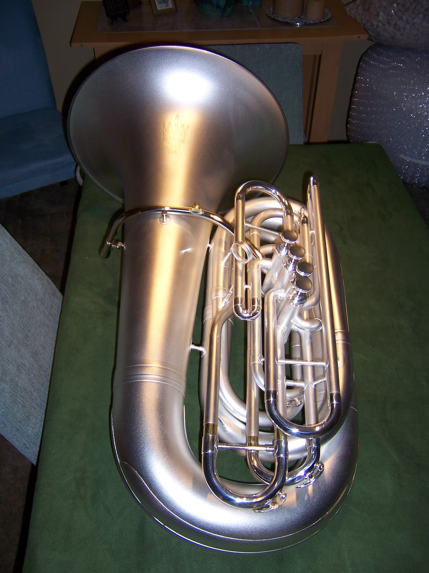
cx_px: 214
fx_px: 545
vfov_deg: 55.4
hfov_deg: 42.9
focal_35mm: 33
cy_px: 286
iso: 80
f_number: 2.8
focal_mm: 5.5
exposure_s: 1/60
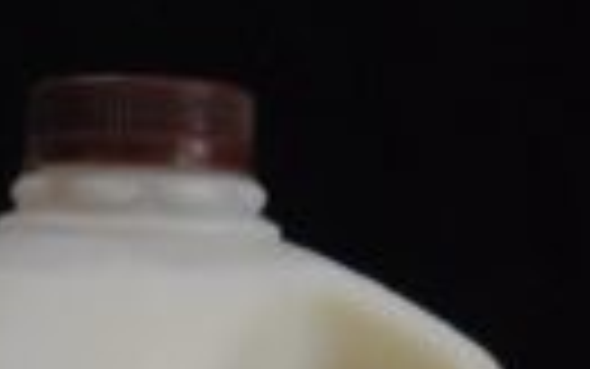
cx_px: 122
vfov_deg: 3.6
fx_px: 5743
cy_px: 819
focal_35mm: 357
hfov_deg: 5.9
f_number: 4.8
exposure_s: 1/50
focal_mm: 68
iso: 1600
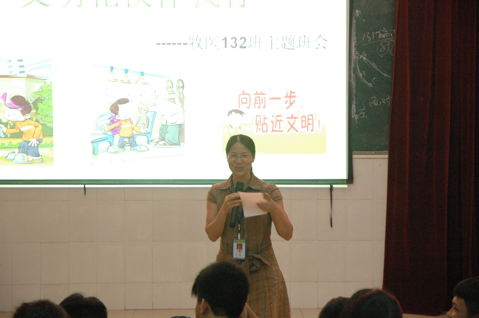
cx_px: 240
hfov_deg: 19.5
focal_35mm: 105
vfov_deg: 13.0
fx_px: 1396
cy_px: 159
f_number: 4.5
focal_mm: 70
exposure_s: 1/20
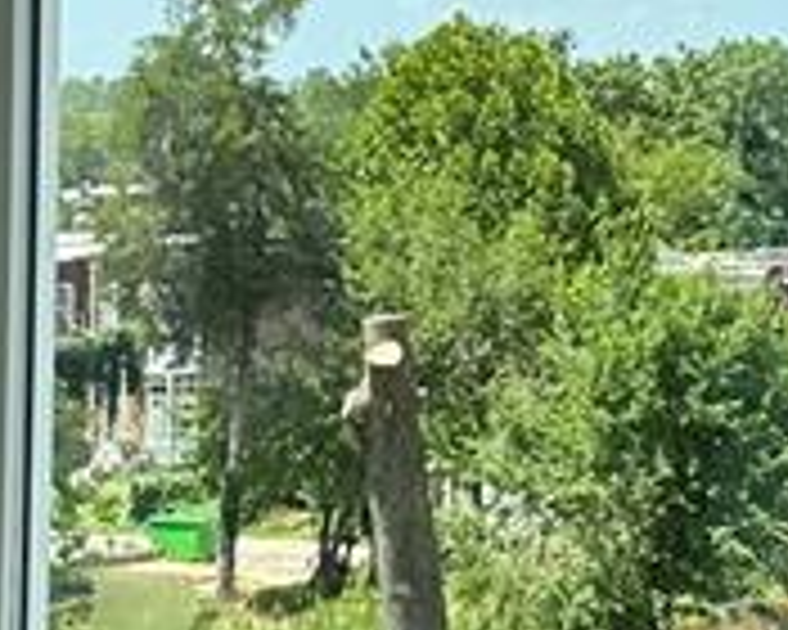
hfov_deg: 13.8
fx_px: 3195
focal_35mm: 137
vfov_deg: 11.2
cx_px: 829
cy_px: 94
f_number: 1.78
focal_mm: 6.86
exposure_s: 1/2299
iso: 80
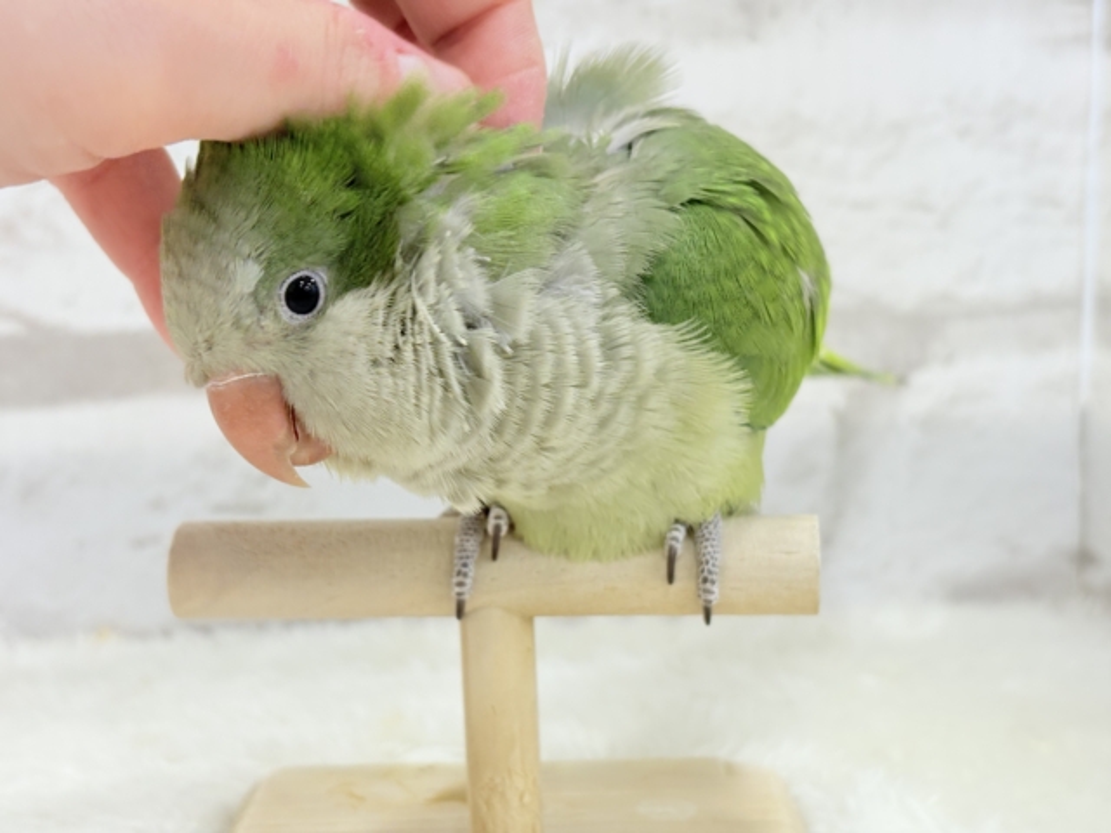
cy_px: 416
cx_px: 556
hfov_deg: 36.8
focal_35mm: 52
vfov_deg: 28.0
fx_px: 1669
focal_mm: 5.96
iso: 125
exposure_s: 1/100
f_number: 1.6
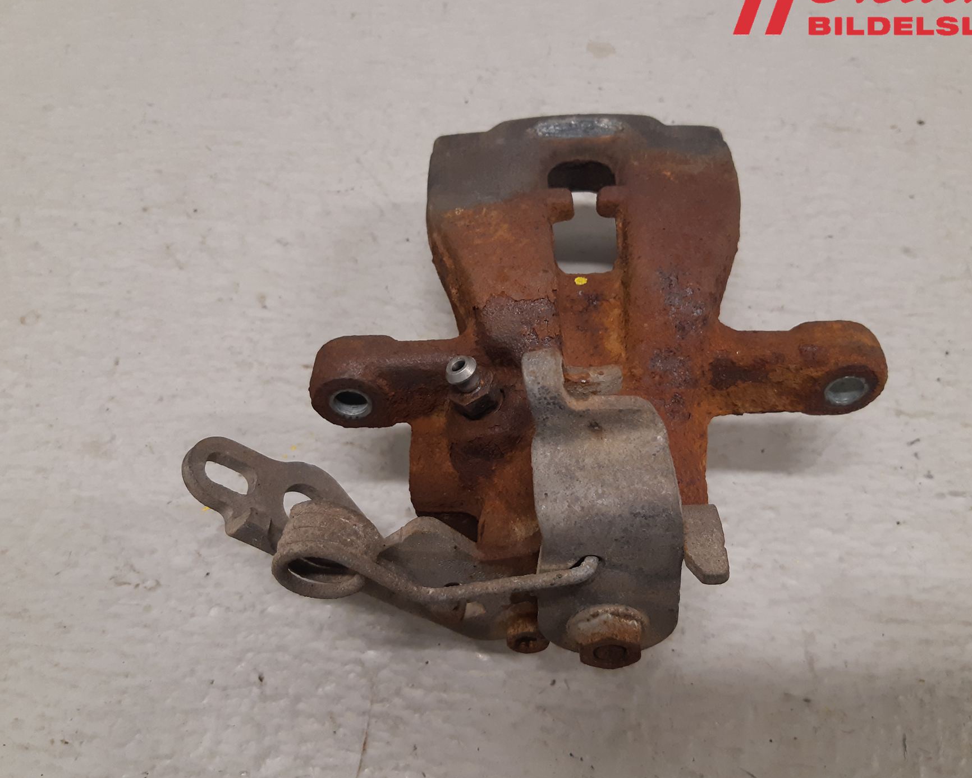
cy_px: 371
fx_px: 863
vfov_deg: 48.5
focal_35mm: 30
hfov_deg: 58.8
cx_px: 503
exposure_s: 1/50
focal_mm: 3.93
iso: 160
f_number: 1.7
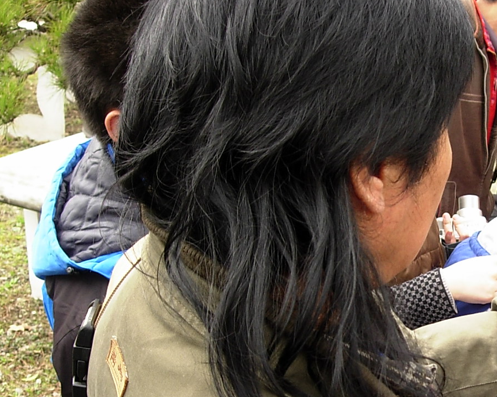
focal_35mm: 66
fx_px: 971
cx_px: 426
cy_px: 314
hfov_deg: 27.9
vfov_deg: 22.8
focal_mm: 7.8
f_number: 2.8
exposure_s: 1/264
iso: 79
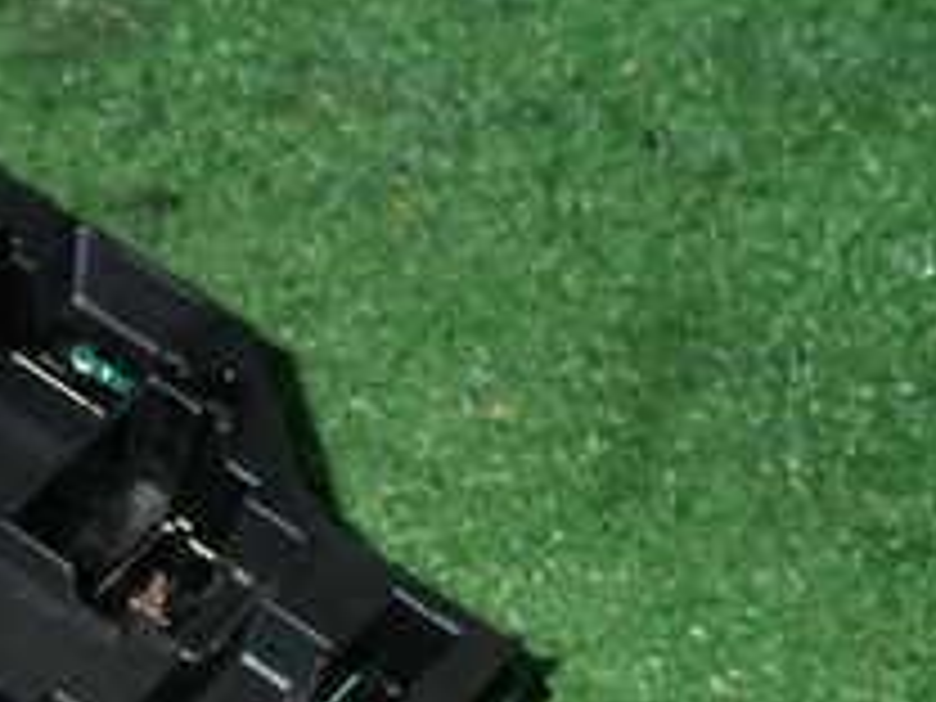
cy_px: 999
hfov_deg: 24.3
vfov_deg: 18.5
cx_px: -207
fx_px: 1947
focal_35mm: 72
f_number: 5.6
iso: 320
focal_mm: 4.5
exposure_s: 1/30
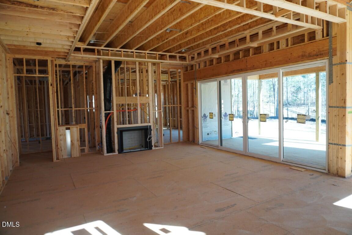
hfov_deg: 73.7
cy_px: 118
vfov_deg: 53.1
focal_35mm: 24
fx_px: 235
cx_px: 176
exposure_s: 1/60
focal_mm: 16
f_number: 4
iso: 200
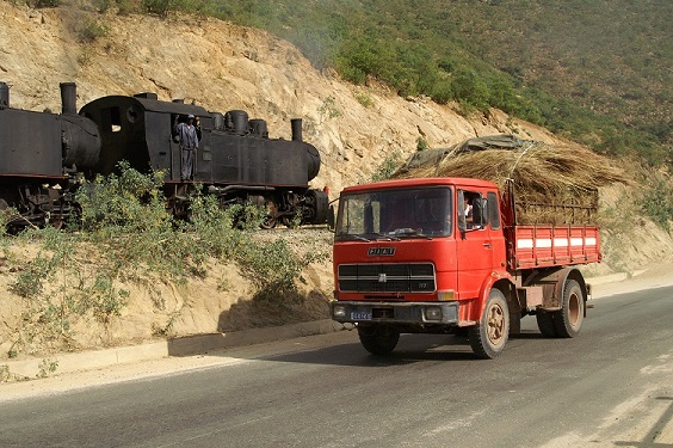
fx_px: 784
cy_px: 224
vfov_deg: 31.8
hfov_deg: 46.4
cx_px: 336
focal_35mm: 42
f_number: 11
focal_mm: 28
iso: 800
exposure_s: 1/800
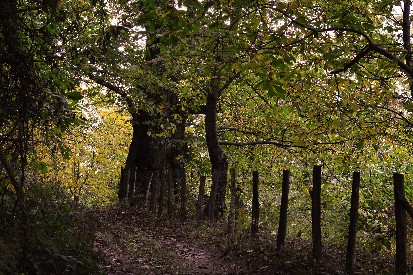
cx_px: 206
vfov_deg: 18.1
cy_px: 138
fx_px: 860
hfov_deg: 27.0
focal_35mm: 75
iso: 400
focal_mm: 50
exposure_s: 1/200
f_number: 6.3
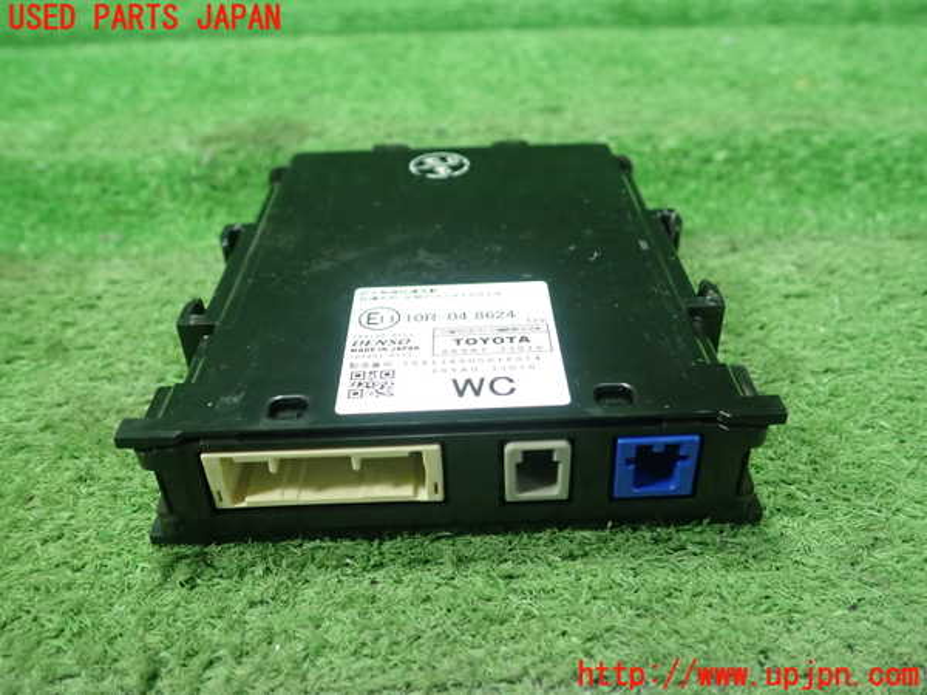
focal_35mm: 30
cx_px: 464
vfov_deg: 46.8
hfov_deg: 60.0
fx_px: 803
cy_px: 348
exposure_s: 1/125
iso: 500
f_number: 2.3
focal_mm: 5.5
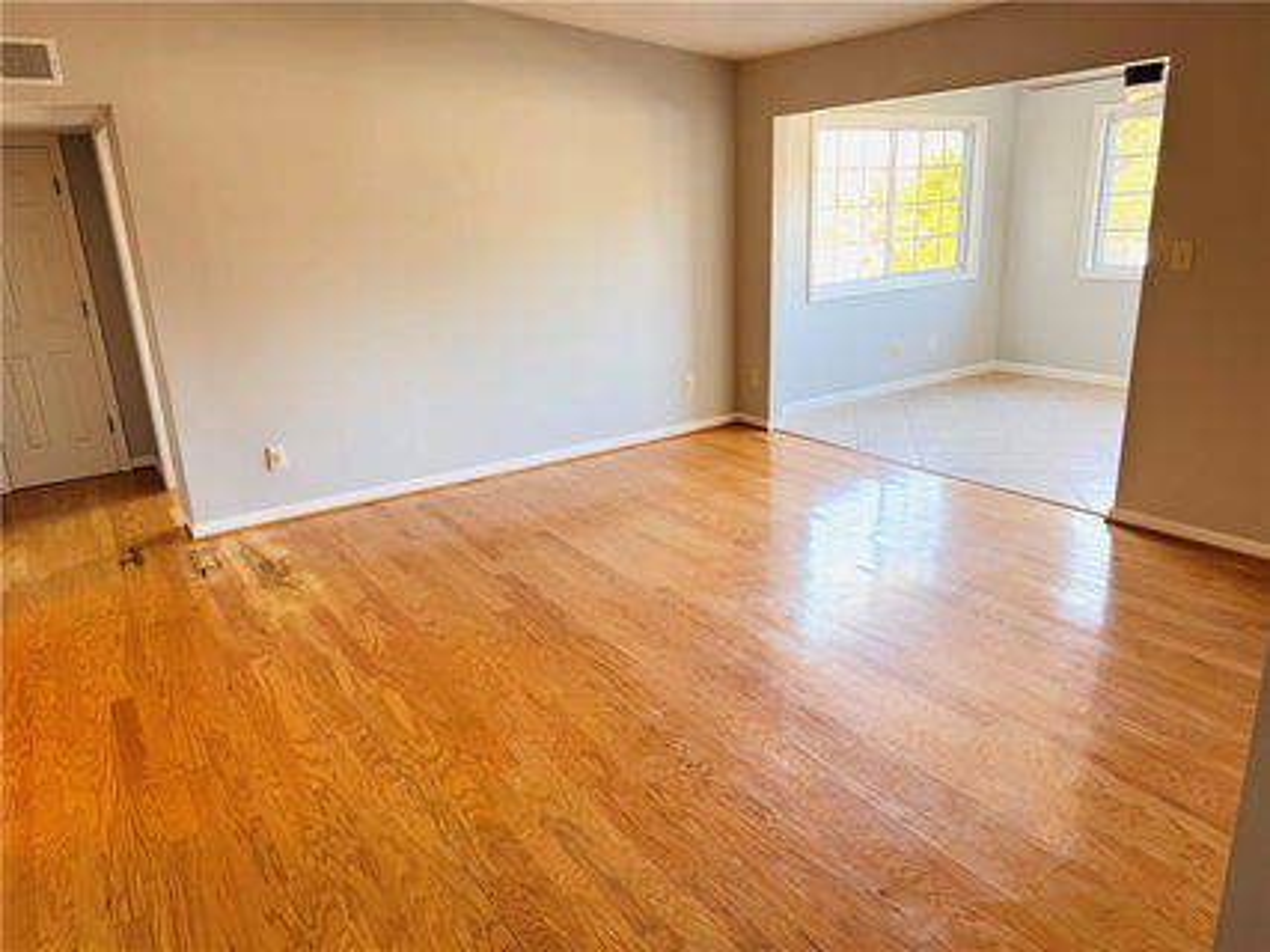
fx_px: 880
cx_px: 635
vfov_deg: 56.8
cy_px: 476
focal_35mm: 24
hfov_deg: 71.6
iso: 125
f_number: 1.78
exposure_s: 1/60
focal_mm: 6.76
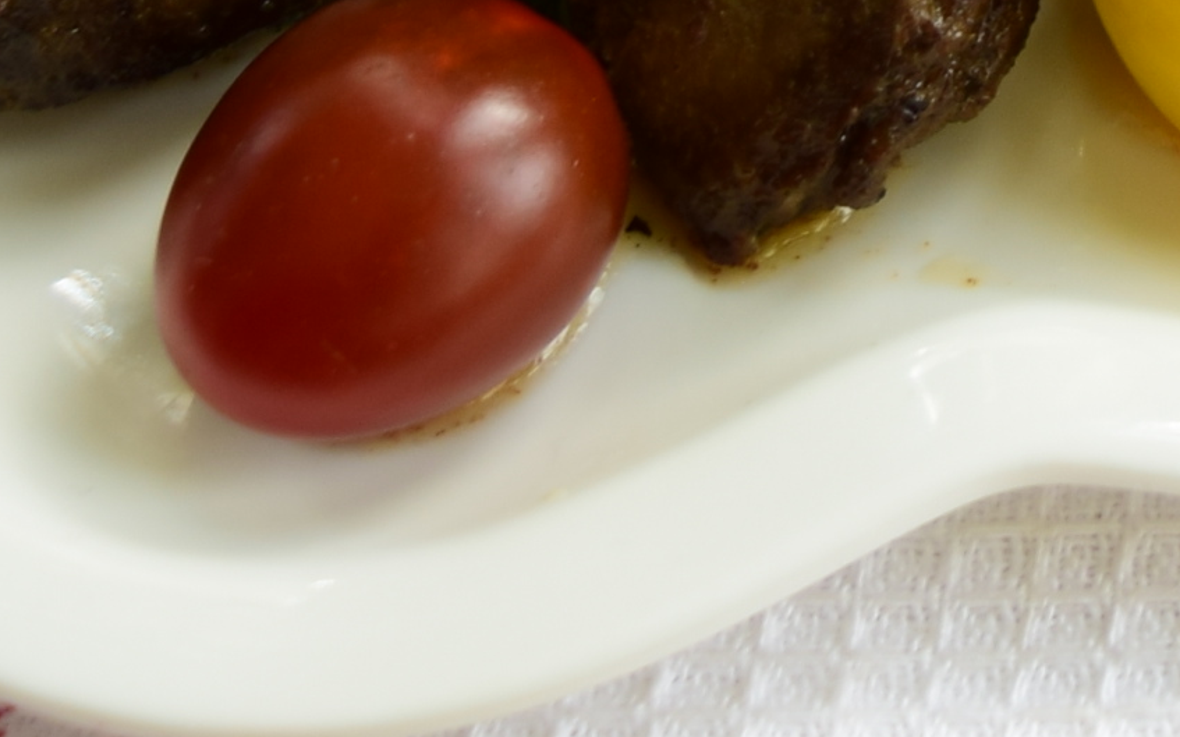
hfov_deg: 11.0
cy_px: -1059
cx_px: 1470
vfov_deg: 6.7
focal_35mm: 187
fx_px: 6003
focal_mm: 23
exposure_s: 1/30
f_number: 4
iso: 100
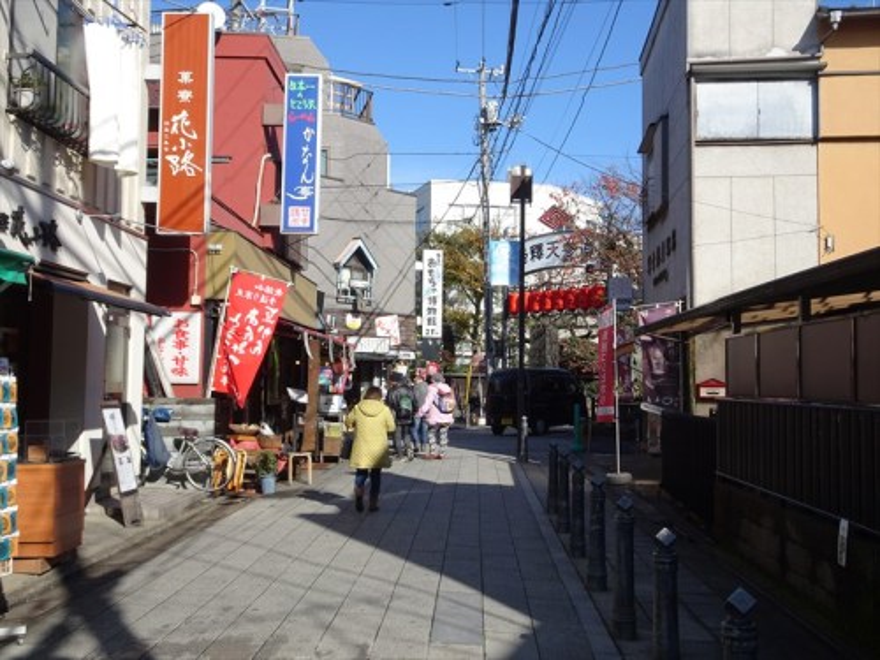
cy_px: 330
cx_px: 440
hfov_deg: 52.6
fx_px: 890
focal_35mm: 35
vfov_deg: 40.7
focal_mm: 5.98
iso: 80
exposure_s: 1/500
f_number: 4.5
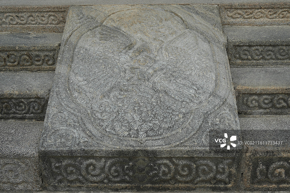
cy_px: 96
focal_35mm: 42
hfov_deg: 46.4
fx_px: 338
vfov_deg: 31.9
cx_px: 145
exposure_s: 1/250
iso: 100
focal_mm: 28
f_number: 4.5
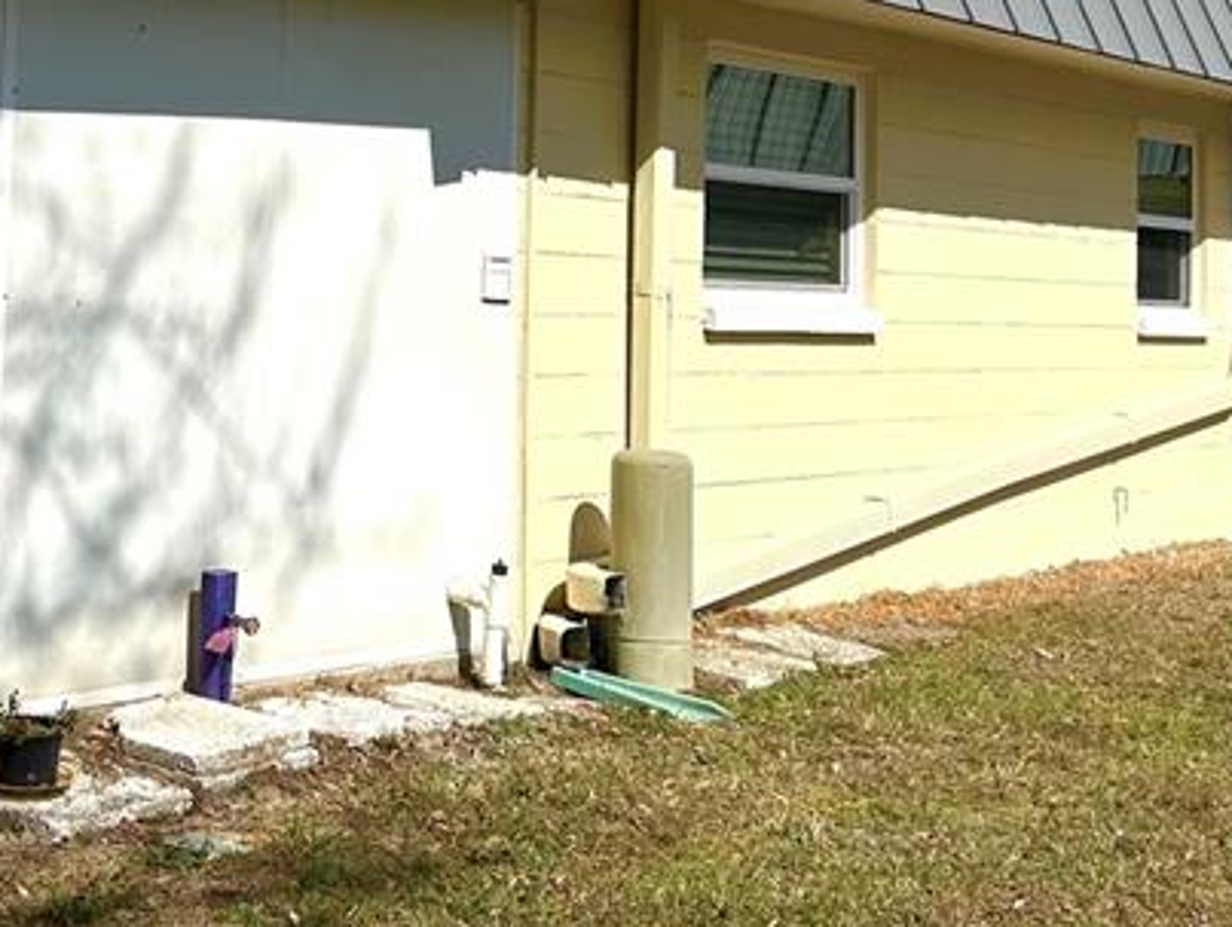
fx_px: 2351
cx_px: 150
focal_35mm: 66
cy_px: 147
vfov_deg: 21.9
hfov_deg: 28.4
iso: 50
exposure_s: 1/7463
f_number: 1.5
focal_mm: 5.7
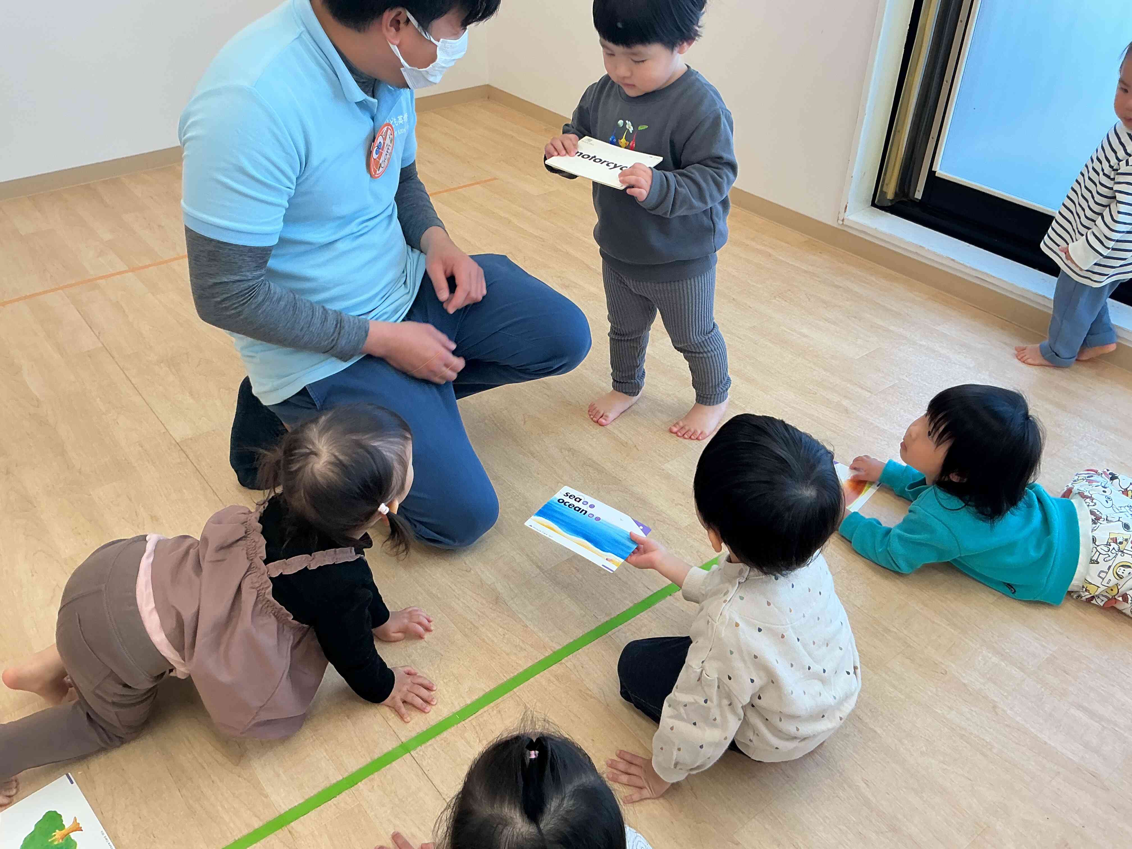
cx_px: 566
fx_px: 948
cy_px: 424
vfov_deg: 48.2
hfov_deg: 61.7
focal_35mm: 29
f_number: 1.8
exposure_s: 1/100
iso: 32
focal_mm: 3
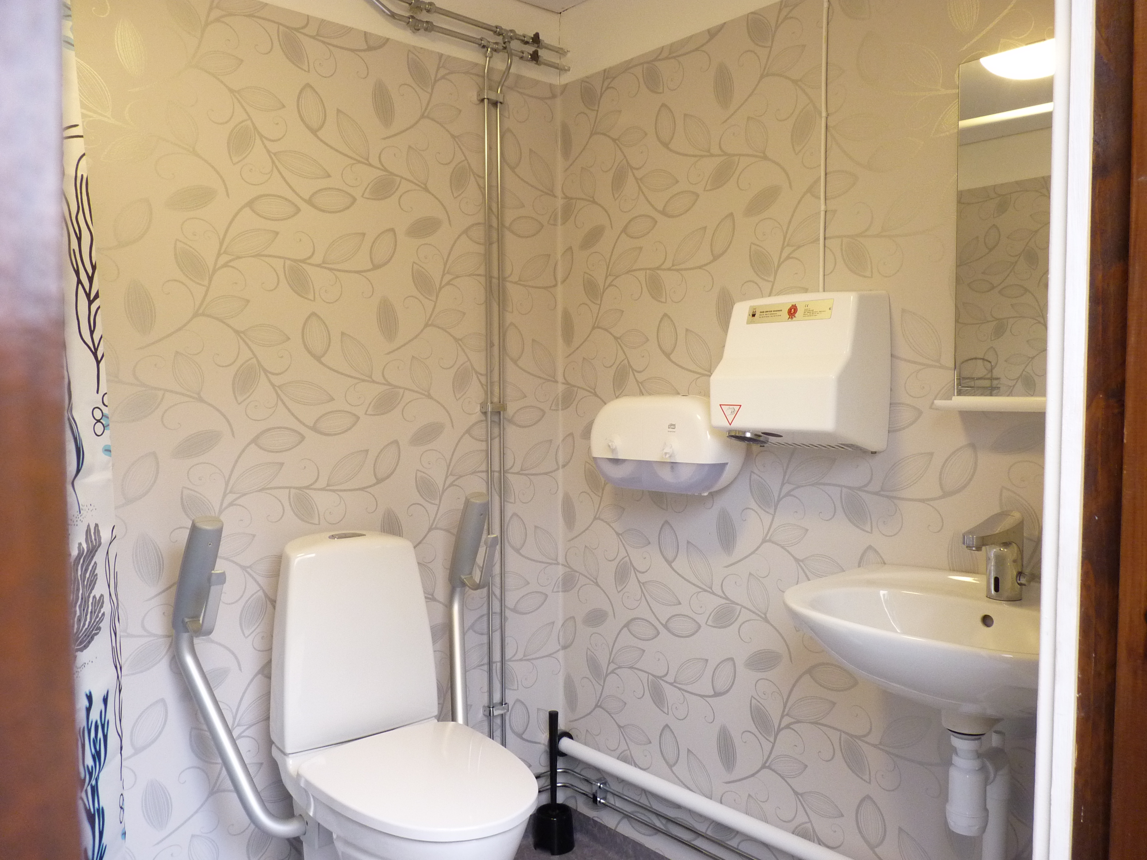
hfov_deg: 65.3
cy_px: 430
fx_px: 895
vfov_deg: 51.4
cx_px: 574
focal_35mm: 27
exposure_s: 1/30
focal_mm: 4.8
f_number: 2.8
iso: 320
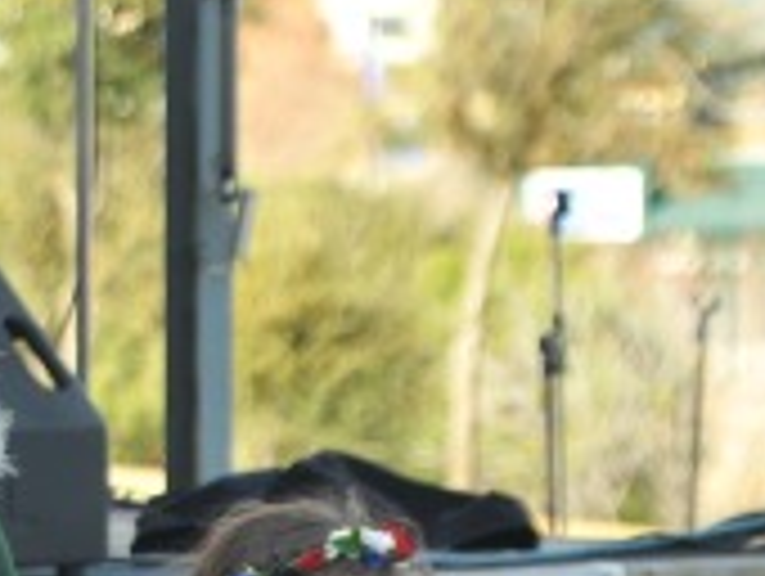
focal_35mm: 440
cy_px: 911
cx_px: 158
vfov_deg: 3.4
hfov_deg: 4.5
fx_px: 9738
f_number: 6.3
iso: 800
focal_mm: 120
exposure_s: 1/500
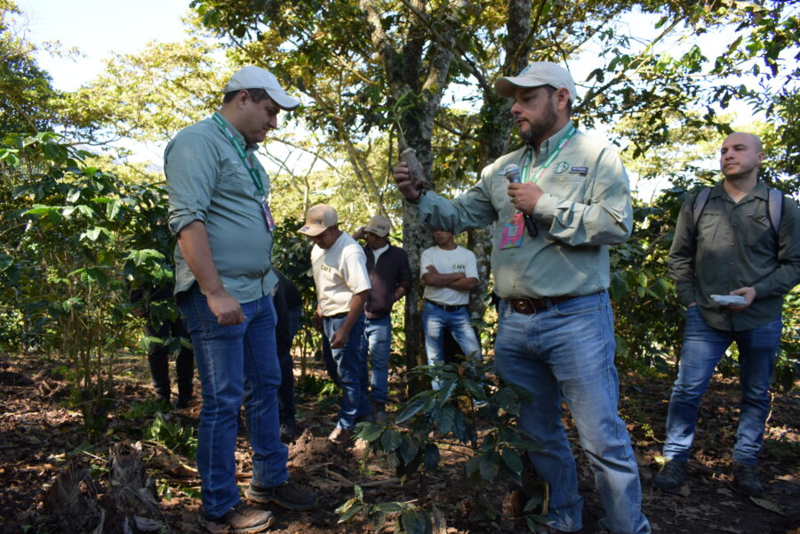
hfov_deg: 67.4
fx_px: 600
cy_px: 267
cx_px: 400
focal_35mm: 27
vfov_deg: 47.9
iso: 400
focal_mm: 18
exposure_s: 1/200
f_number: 5.6
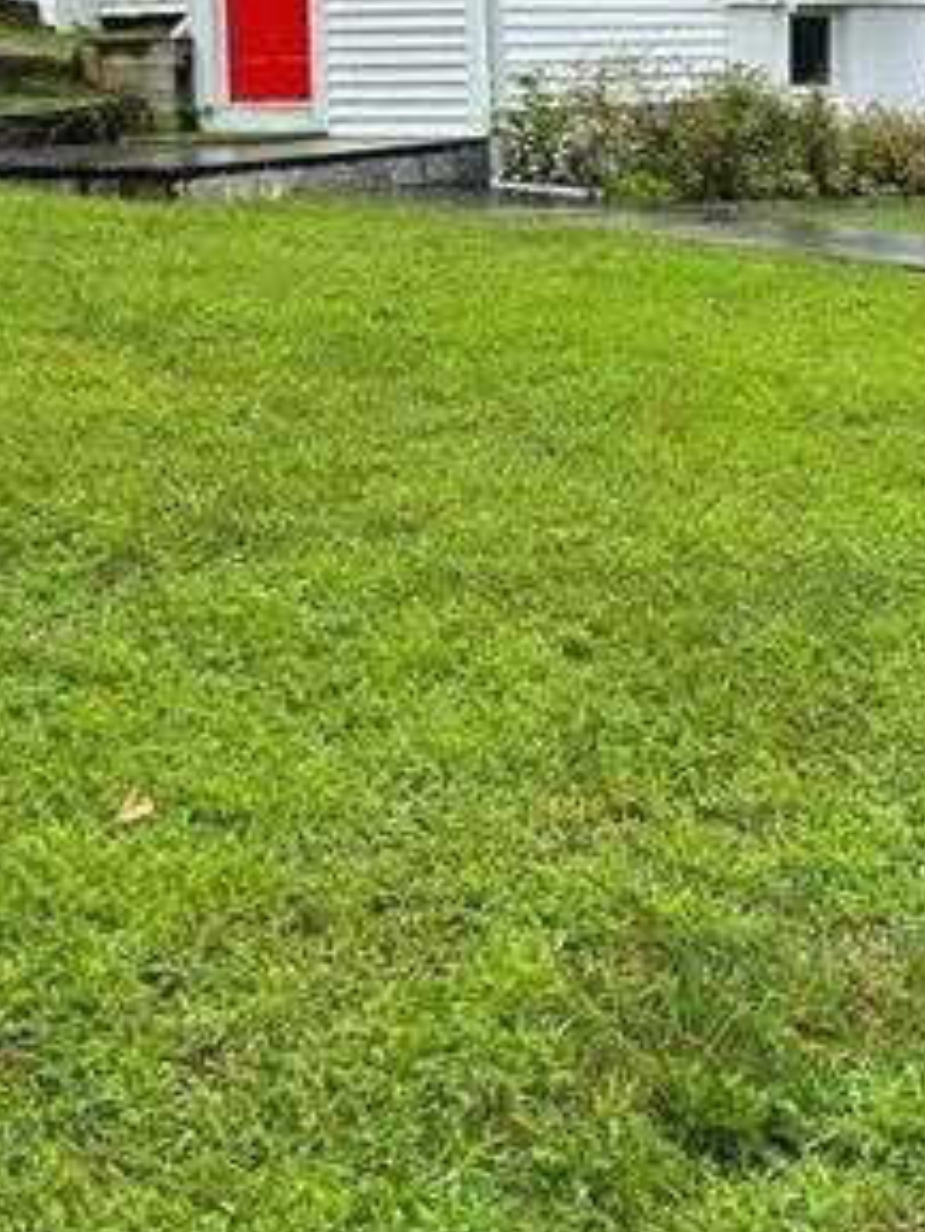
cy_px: 162
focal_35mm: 69
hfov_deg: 21.1
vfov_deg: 27.3
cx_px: 737
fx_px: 2457
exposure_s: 1/1511
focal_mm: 5.7
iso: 50
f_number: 1.5
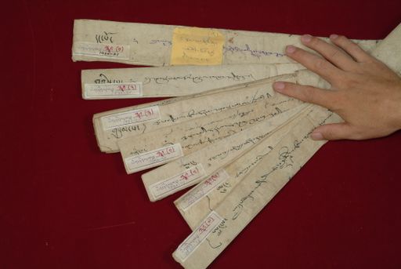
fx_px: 987
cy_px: 134
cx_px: 200
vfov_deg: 15.5
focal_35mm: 88
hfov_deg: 23.0
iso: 160
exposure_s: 1/20
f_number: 13
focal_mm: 59
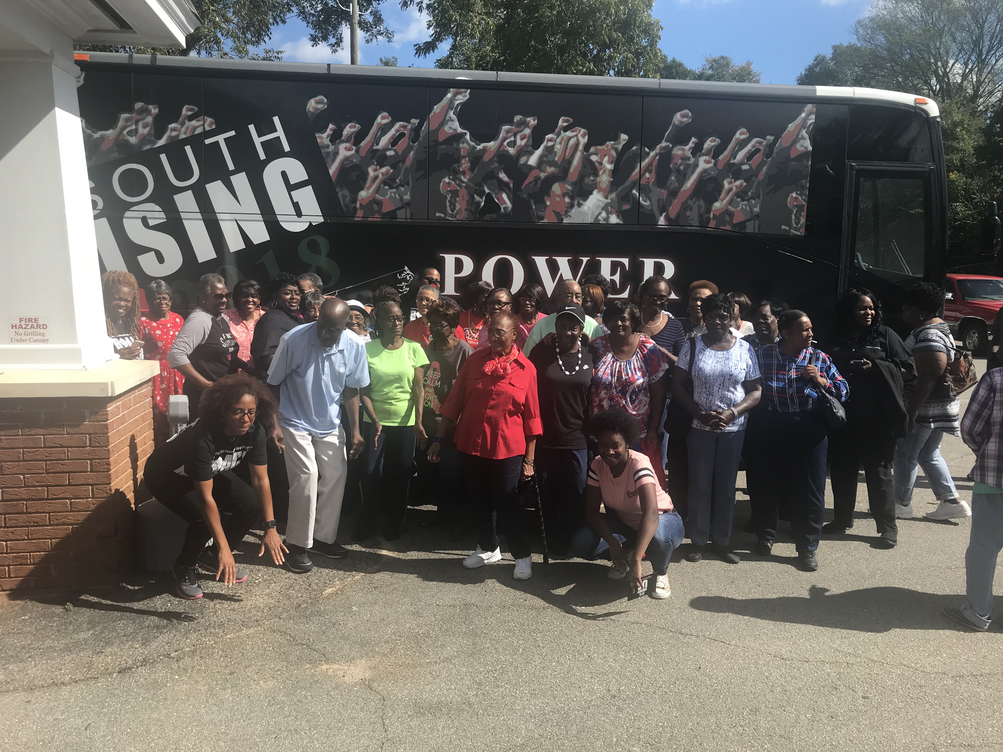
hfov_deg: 63.4
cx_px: 502
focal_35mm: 28
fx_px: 811
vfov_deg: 49.7
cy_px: 376
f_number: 1.8
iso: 20
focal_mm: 3.99
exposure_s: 1/1623
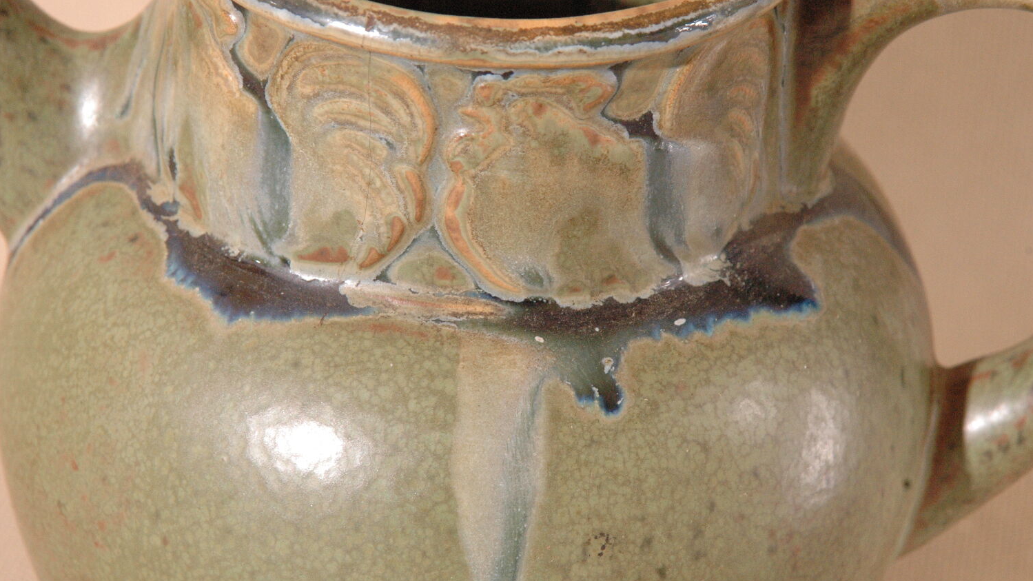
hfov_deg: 11.4
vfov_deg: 6.4
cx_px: 517
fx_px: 5177
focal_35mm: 189
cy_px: 245
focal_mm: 120
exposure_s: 1/125
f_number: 11
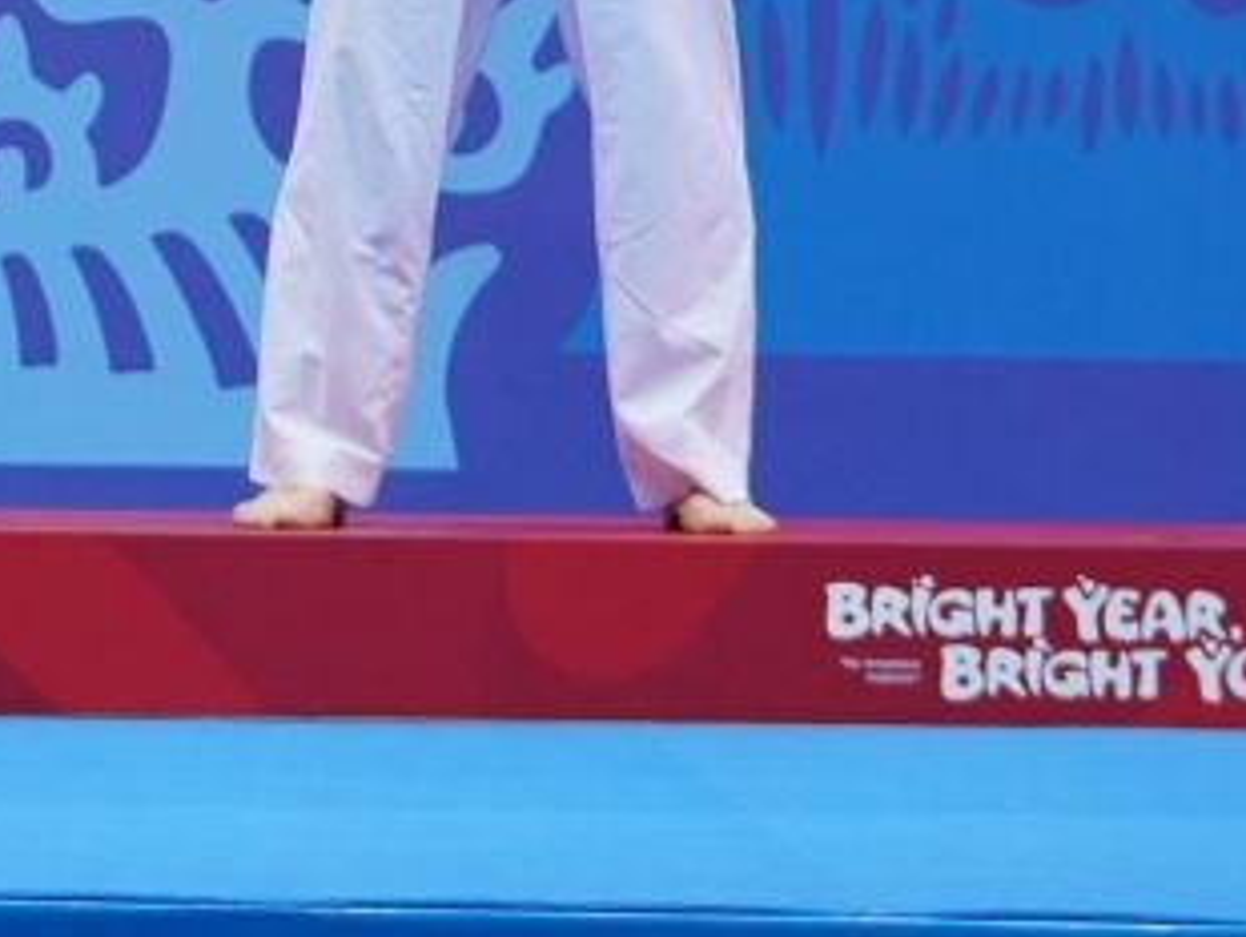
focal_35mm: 474
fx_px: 17075
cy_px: -752
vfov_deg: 3.1
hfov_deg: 4.2
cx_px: -780
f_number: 2.8
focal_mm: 85
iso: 1250
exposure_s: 1/1000
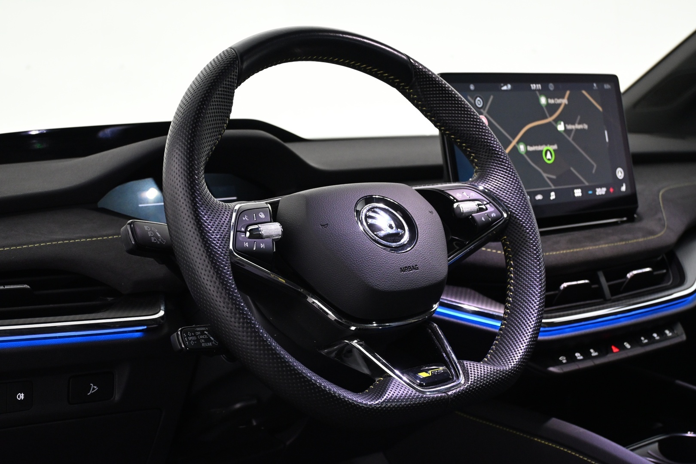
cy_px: 232
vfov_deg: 27.3
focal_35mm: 50
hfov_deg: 40.0
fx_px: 957
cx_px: 348
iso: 1600
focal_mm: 33
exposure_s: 1/25
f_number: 5
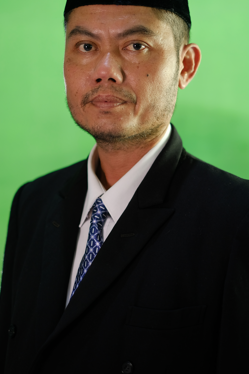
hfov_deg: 19.7
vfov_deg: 29.2
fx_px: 716
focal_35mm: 69
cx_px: 139
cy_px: 149
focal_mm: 35
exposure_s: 1/125
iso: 320
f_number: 1.4
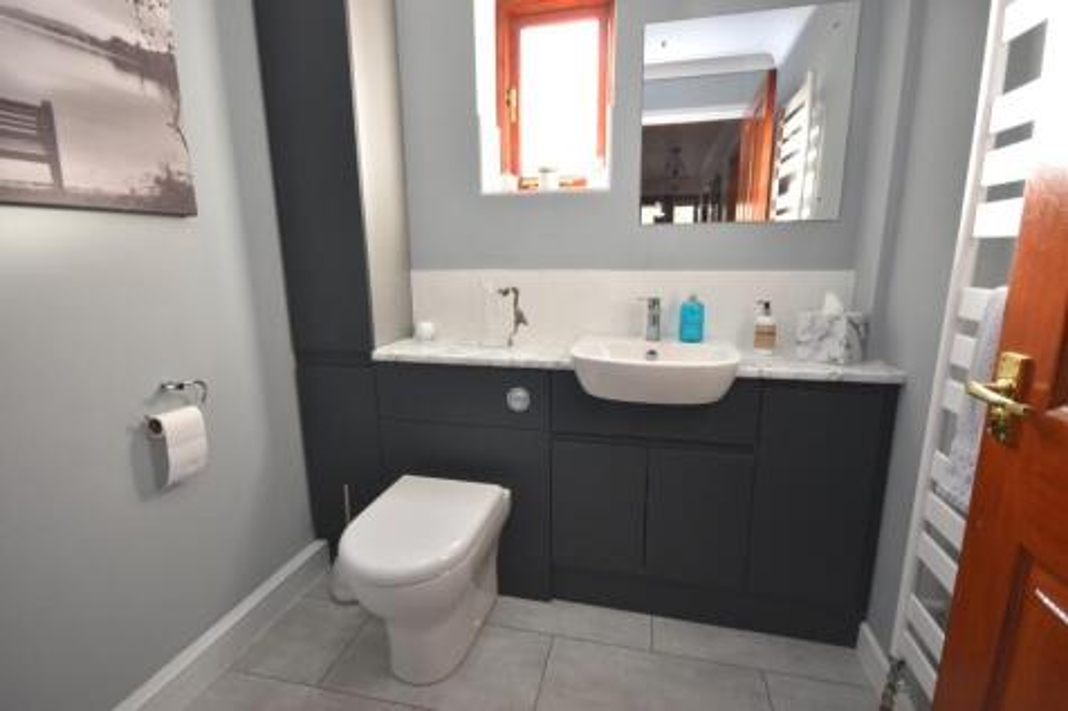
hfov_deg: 100.4
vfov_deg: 77.3
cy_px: 356
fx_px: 445
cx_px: 534
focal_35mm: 15
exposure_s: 1/60
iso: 640
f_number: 4
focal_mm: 10
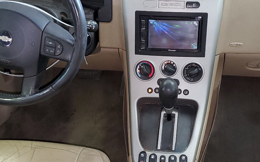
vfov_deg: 23.1
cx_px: 156
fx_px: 397
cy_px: 106
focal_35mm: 56
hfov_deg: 36.1
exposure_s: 1/30
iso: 104
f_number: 1.5
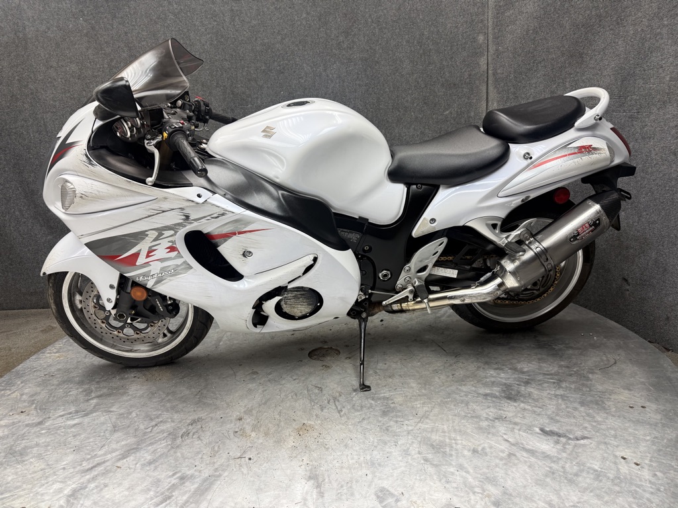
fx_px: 470
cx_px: 339
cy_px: 254
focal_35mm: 24
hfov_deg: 71.6
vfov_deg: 56.8
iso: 100
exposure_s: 1/120
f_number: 1.78
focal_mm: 6.76
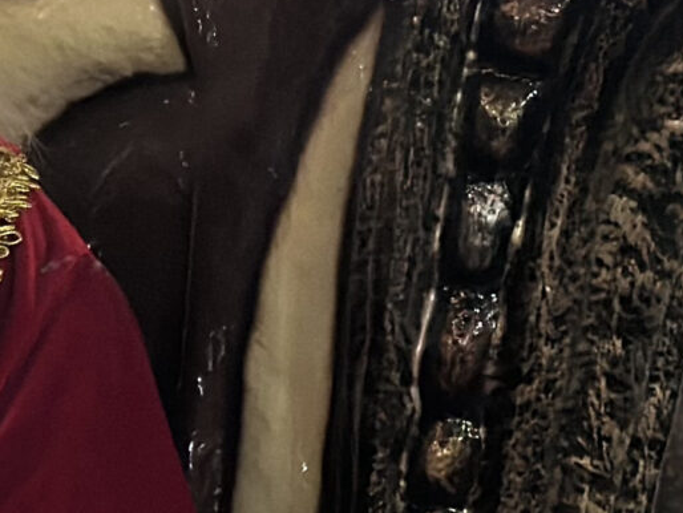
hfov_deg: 8.0
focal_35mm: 239
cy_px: 258
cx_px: -542
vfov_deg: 6.2
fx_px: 4718
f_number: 1.78
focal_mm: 6.86
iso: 500
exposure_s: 1/40
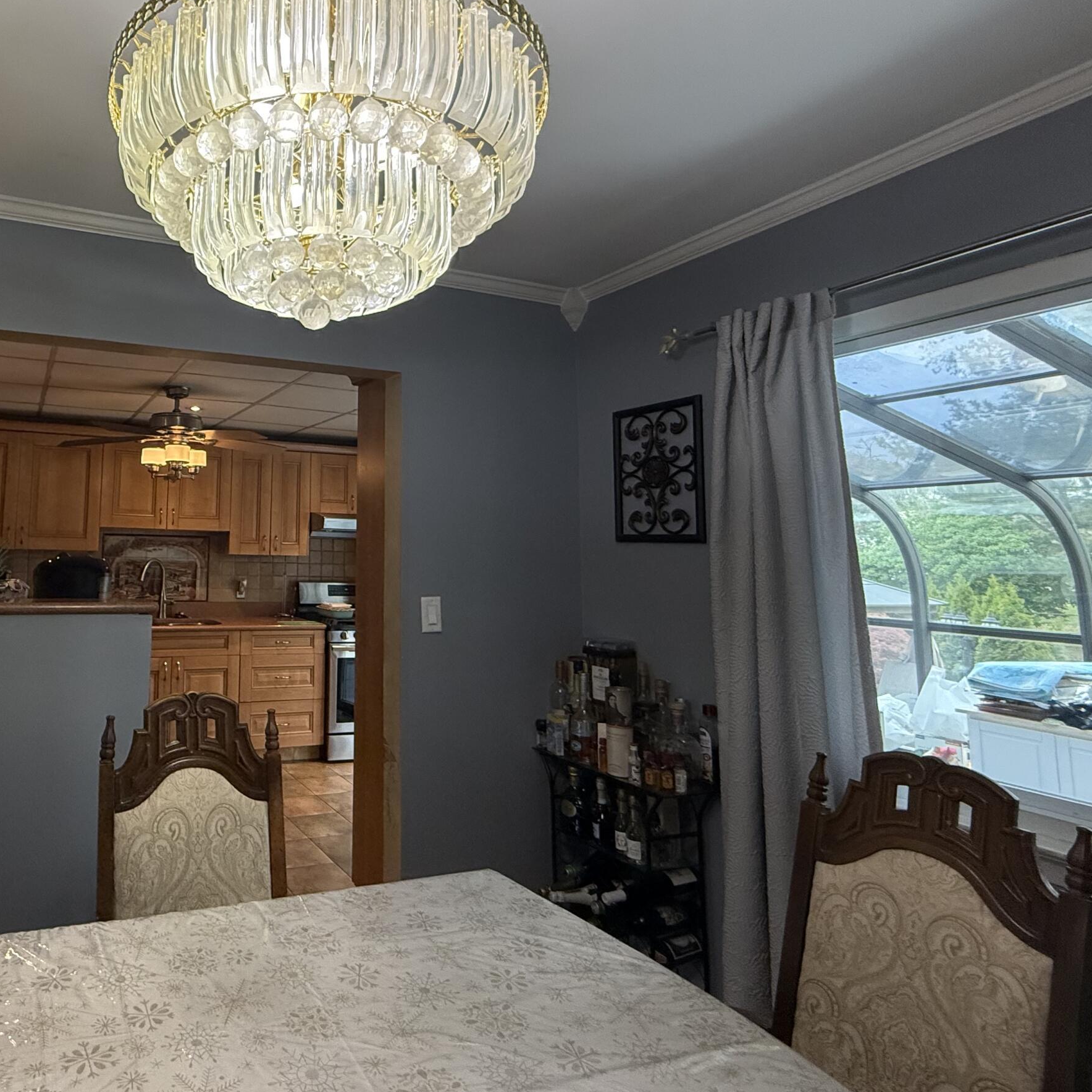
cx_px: 261
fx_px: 749
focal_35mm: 21
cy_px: 472
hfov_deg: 67.2
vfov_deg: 71.8
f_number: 2.2
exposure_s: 1/120
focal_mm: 2.22
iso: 400
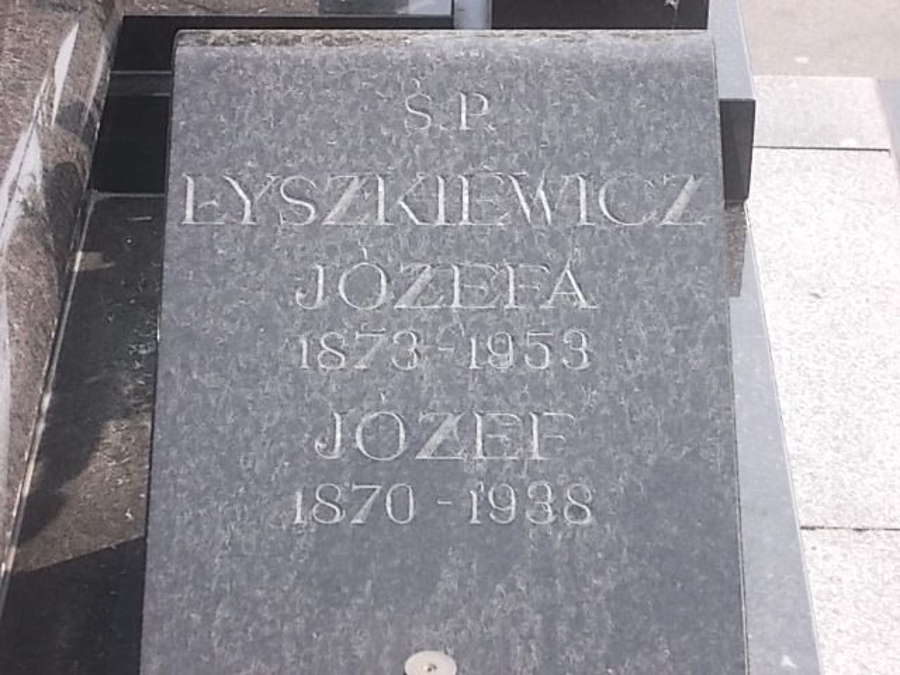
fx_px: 2938
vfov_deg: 13.1
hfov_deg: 17.4
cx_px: 450
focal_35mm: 113
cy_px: 338
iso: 80
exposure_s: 1/100
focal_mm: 16
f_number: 5.8
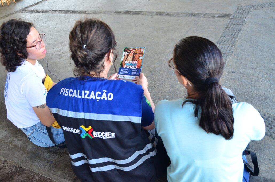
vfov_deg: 39.8
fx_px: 252
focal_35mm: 33
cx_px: 138
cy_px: 91
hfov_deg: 57.3
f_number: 7.1
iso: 800
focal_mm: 22
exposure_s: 1/100
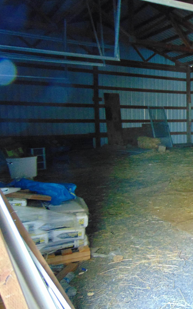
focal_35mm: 36
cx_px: 204
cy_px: 154
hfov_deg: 31.8
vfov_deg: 54.0
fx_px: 303
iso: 400
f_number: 3
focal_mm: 4.5
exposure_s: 1/15
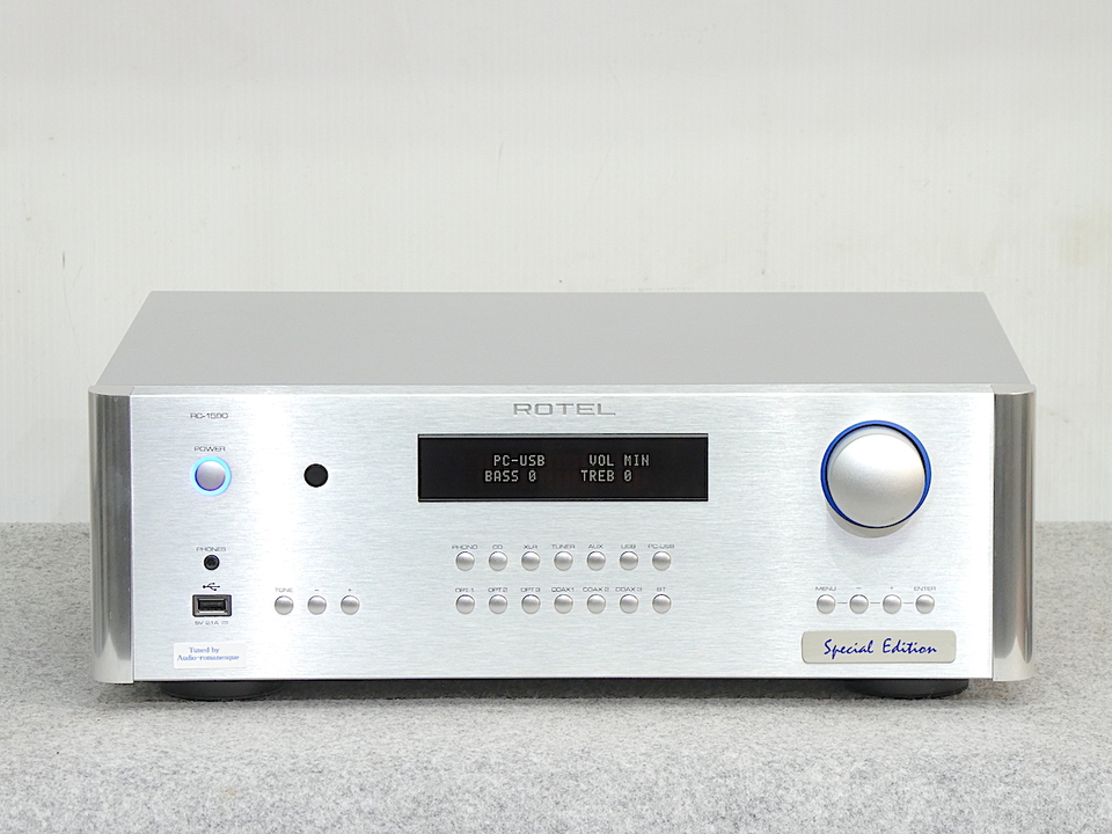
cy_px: 417
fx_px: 4851
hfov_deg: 13.1
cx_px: 556
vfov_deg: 9.8
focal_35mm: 151
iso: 200
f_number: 5.4
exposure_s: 1/10
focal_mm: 27.1
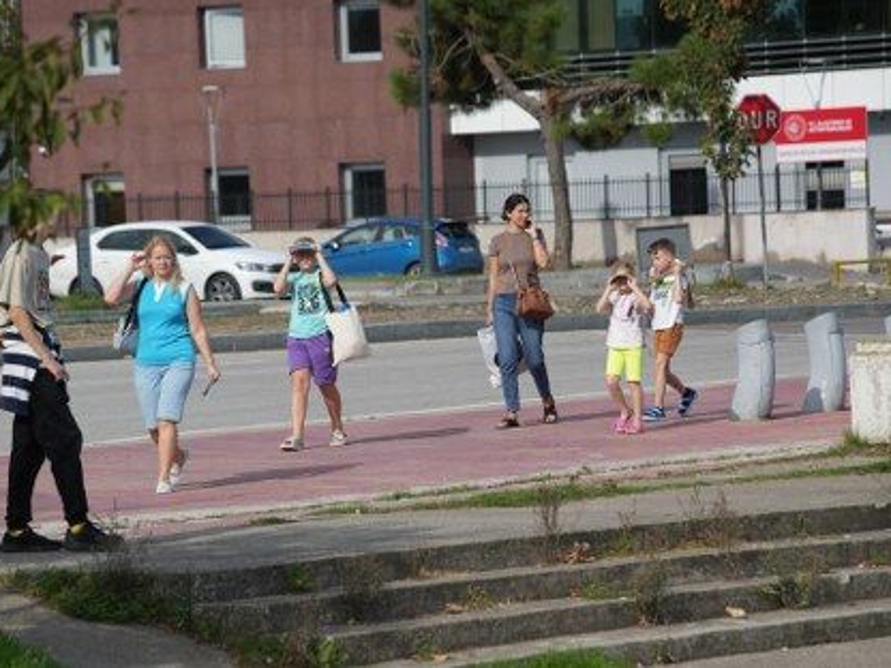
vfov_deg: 6.8
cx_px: 441
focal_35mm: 218
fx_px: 5611
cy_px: 333
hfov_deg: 9.1
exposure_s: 1/500
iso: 100
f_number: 6.3
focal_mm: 200
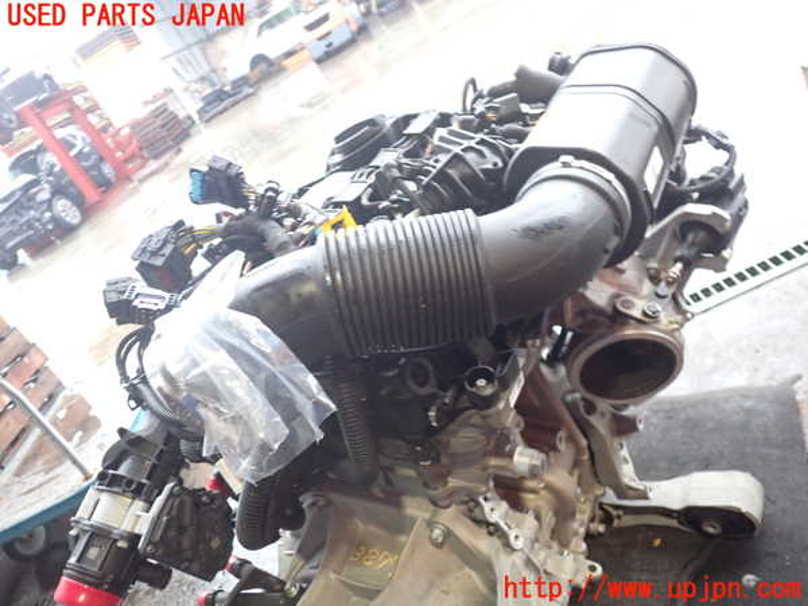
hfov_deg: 60.0
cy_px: 303
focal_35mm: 30
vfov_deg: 46.8
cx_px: 404
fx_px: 700
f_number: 2.3
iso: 400
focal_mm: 5.4
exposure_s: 1/30
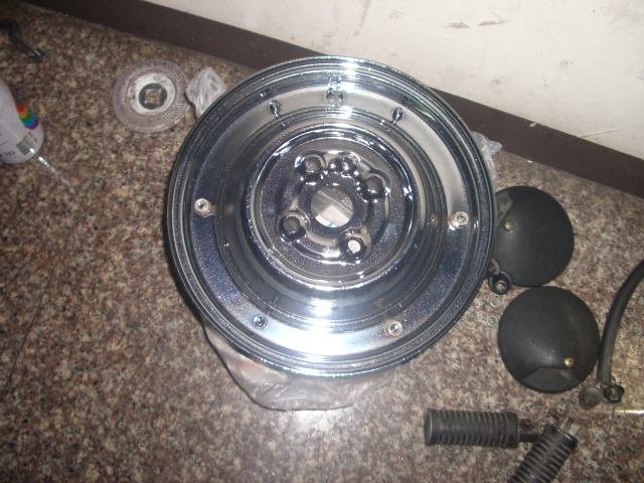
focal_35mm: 35
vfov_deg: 40.7
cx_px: 322
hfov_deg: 52.6
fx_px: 651
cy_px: 242
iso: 200
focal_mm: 5.8
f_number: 2.6
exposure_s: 1/60
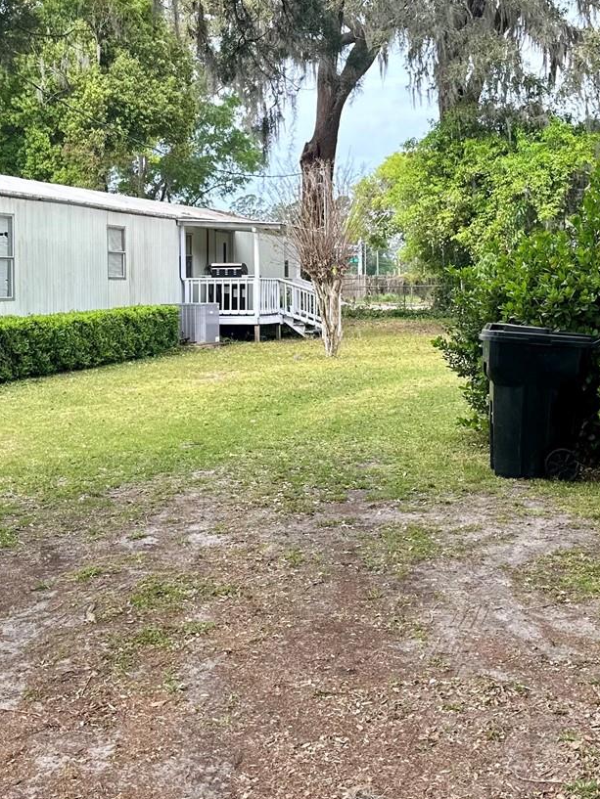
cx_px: 325
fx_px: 1086
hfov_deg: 30.9
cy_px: 301
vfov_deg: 40.2
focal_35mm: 47
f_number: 1.78
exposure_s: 1/797
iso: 80
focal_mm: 6.86
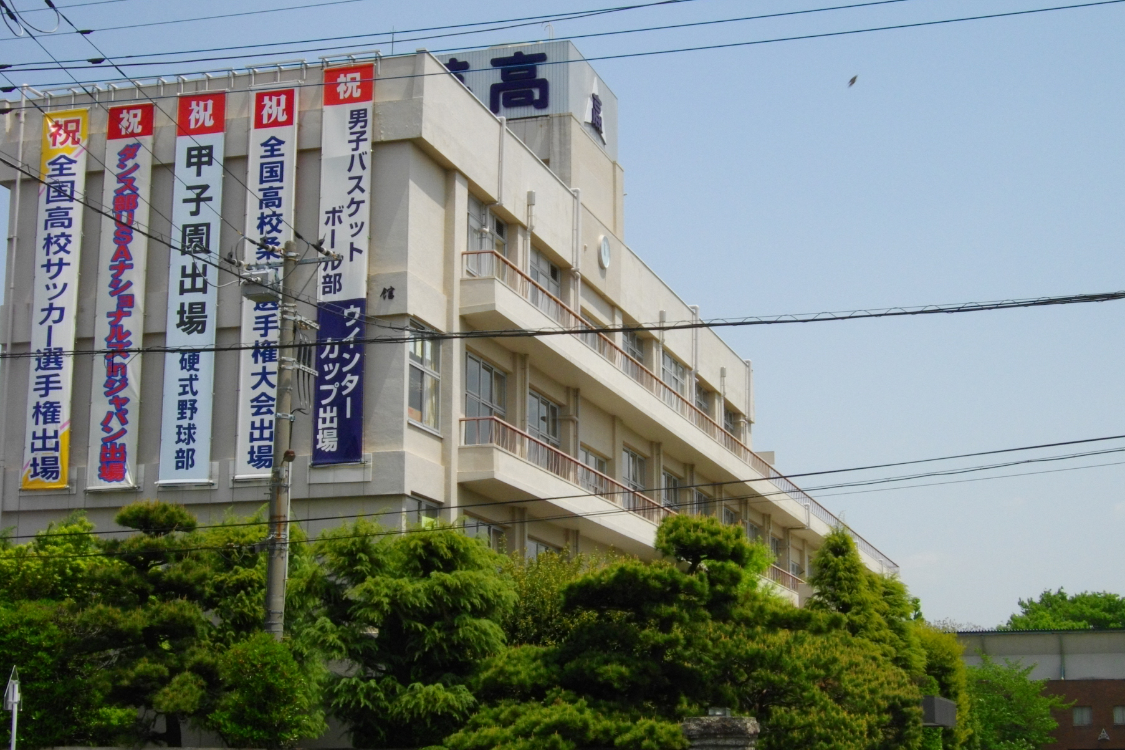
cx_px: 568
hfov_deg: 33.9
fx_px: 1843
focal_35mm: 59
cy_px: 392
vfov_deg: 23.0
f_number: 7
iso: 100
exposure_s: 1/400
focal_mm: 8.8
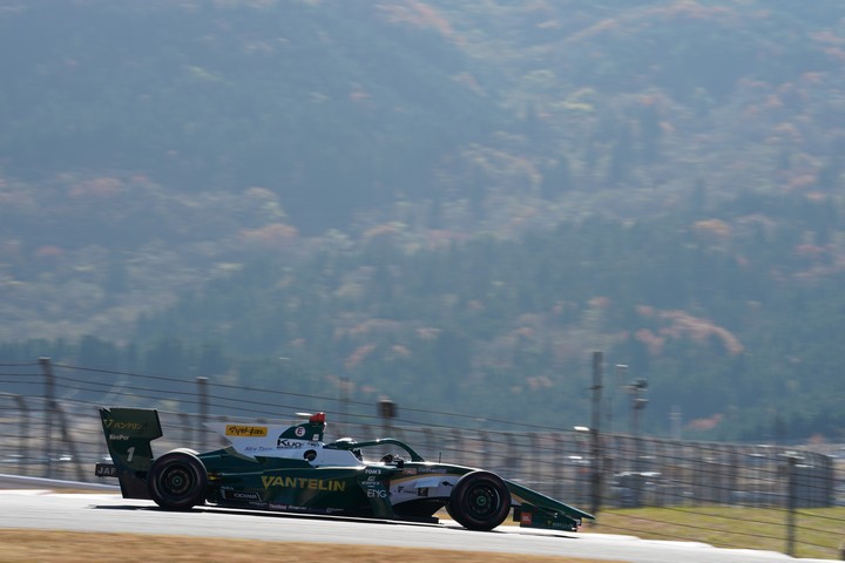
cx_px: 422
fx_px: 4694
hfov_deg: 10.3
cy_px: 282
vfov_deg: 6.9
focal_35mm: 200
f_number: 13
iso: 200
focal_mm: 200
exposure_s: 1/200
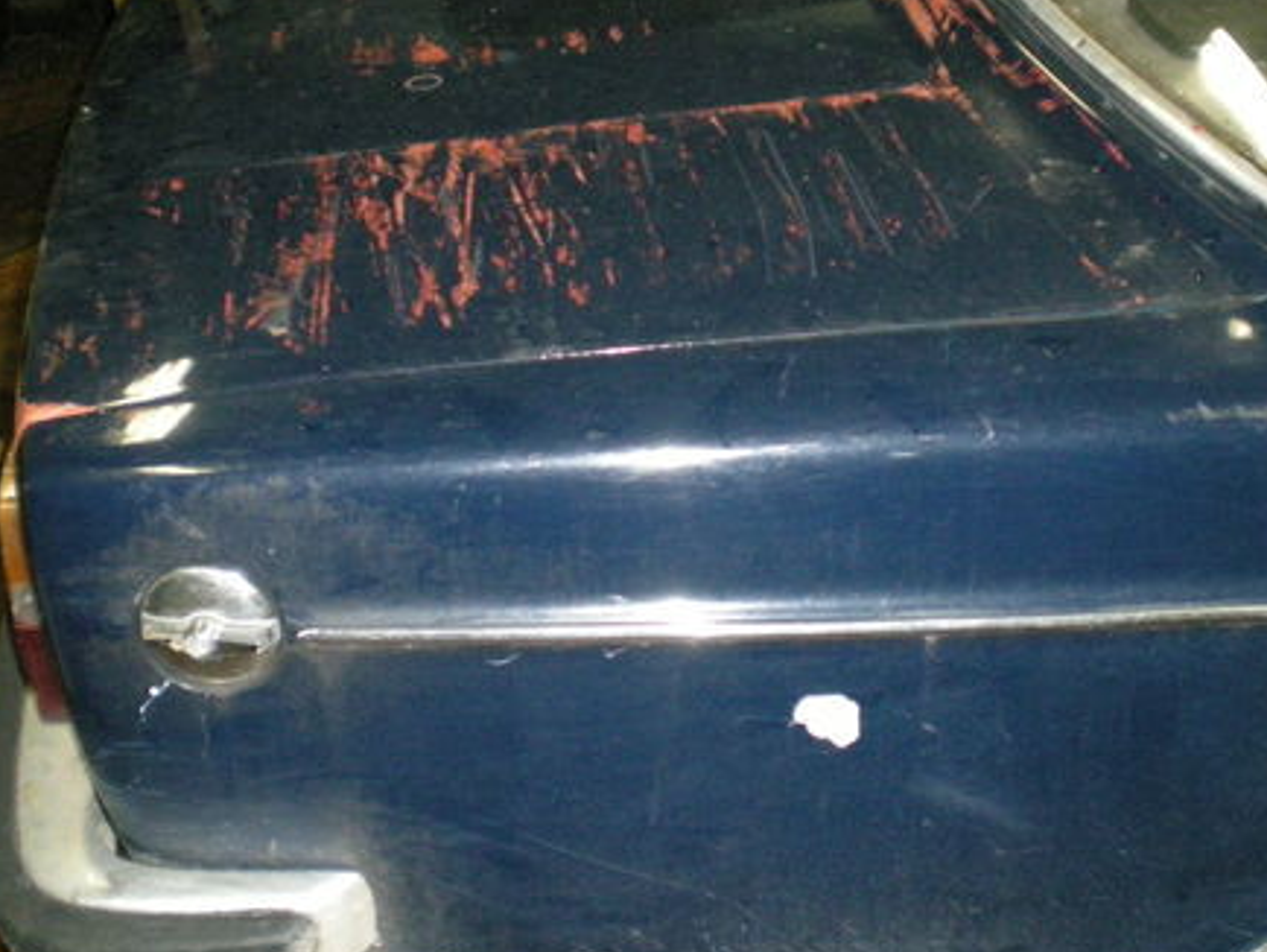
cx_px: 669
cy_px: 406
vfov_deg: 26.1
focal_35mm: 56
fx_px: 2051
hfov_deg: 34.3
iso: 406
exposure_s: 1/60
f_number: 3.1
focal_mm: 6.3
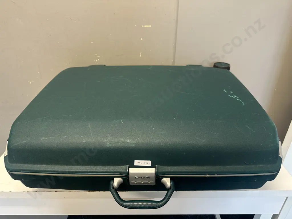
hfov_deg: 71.6
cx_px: 146
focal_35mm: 24
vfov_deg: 56.8
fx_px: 202
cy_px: 110
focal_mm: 6.86
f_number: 1.78
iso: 125
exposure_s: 1/50
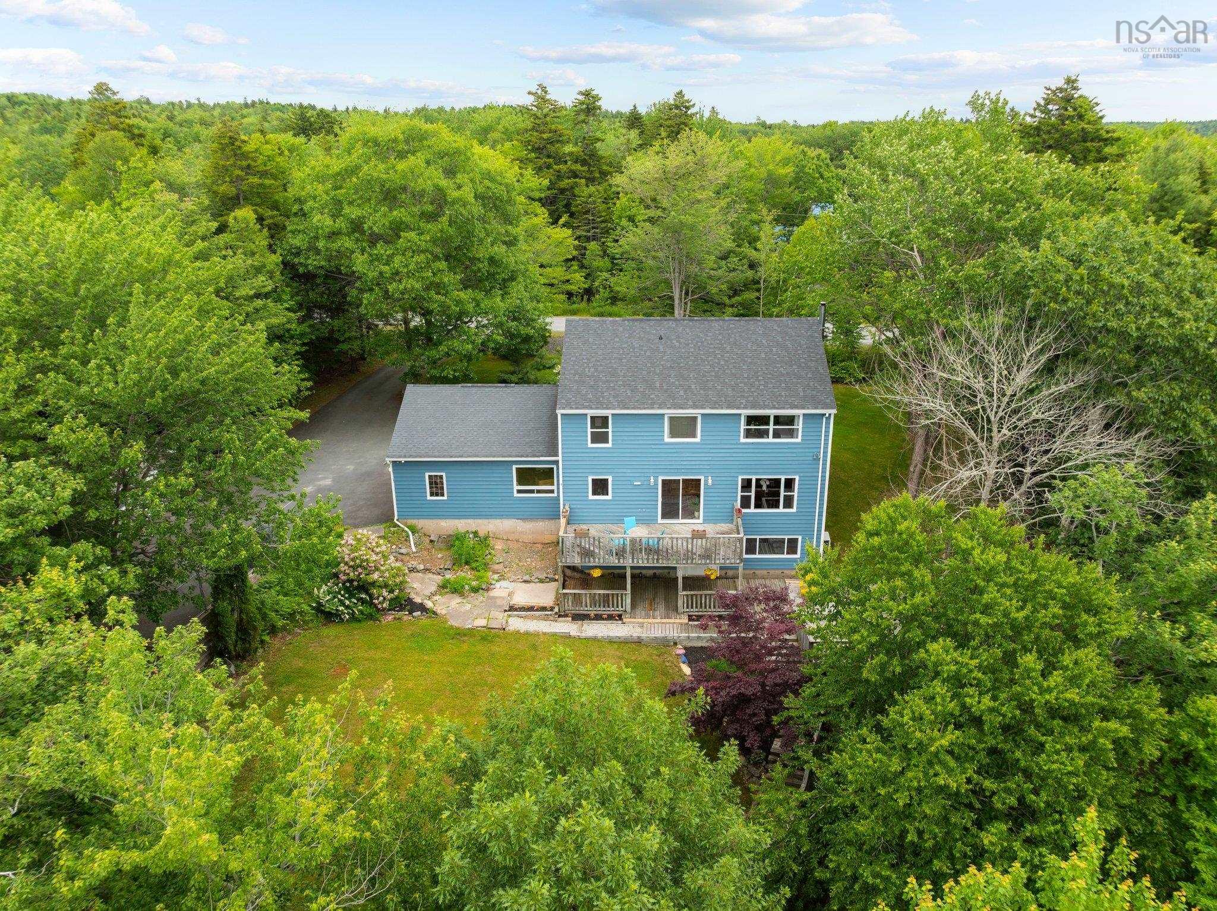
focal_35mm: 24
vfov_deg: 56.8
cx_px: 608
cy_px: 456
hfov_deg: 71.6
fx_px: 843
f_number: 2.8
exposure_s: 1/100
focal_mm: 12.29
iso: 110
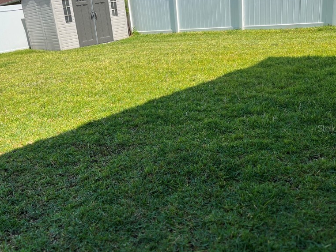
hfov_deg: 52.2
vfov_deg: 40.7
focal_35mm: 35
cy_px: 128
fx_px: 340
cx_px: 133
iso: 50
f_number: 1.5
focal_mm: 5.7
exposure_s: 1/2762
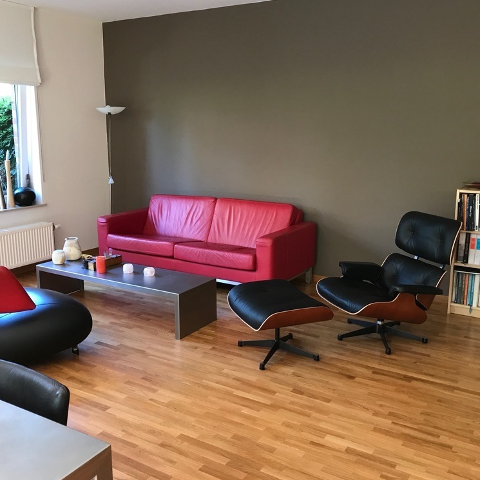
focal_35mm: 34
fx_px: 533
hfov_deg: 48.5
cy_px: 235
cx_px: 242
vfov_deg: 48.4
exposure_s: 1/17
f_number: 1.8
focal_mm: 3.99
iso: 32
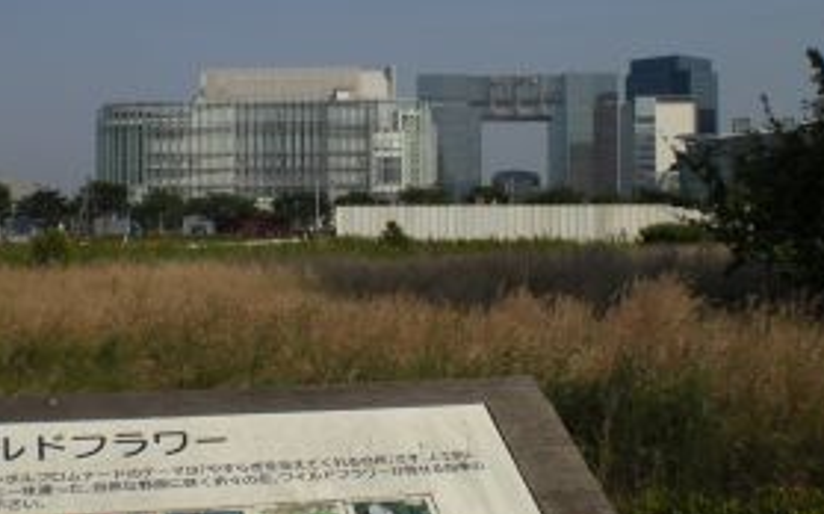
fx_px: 1167
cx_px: 360
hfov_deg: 38.8
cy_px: 201
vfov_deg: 24.8
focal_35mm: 52
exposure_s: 1/640
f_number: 4.4
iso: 50
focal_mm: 6.3
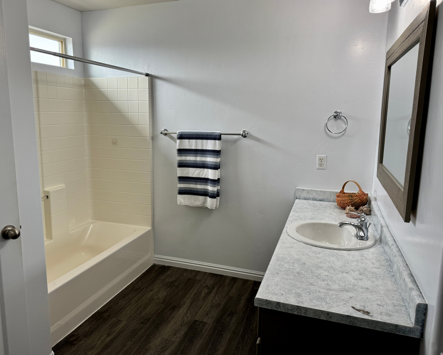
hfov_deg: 65.9
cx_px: 198
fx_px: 341
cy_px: 171
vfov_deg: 54.9
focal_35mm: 26
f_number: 1.78
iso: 64
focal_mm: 6.76
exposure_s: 1/120
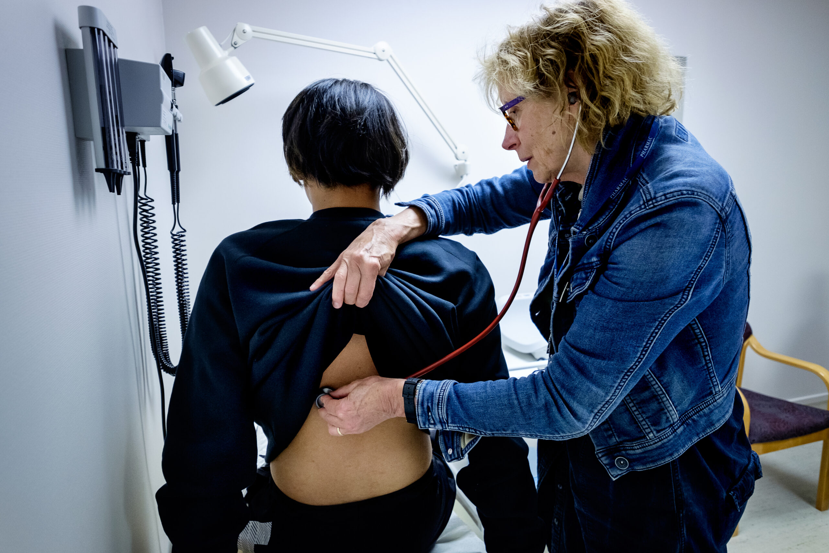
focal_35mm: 21
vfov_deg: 59.5
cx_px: 414
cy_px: 276
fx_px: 484
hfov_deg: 81.2
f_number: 2.8
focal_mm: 14
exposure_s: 1/125
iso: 1600
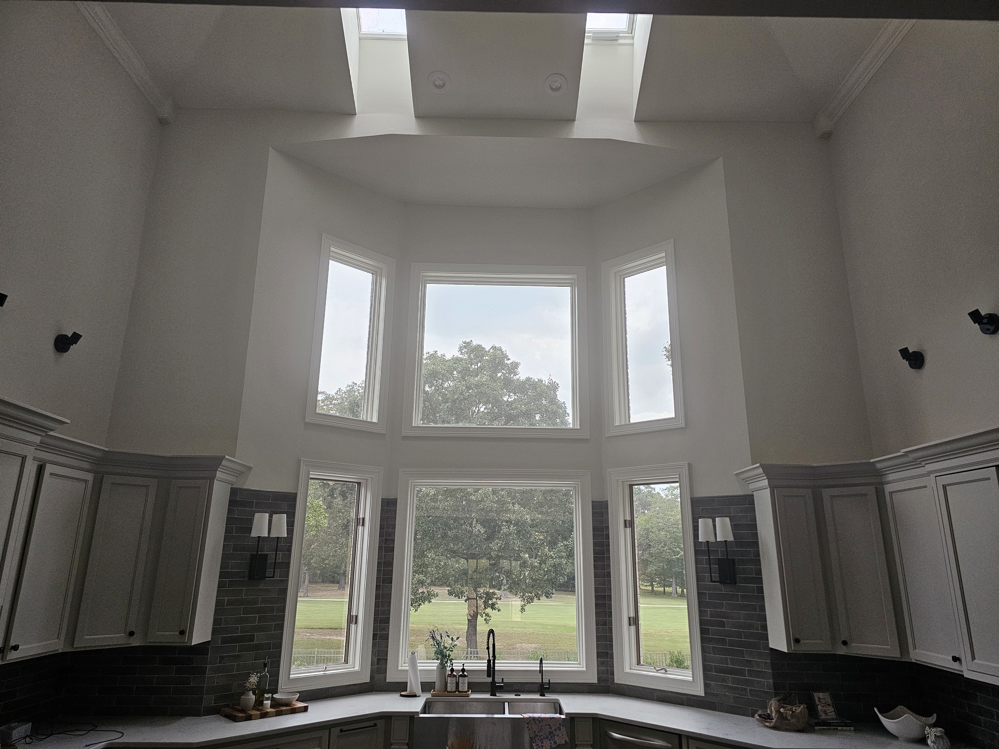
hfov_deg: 73.9
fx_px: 664
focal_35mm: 23
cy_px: 374
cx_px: 500
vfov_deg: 58.9
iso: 320
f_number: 1.7
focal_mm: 6.3
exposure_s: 1/359
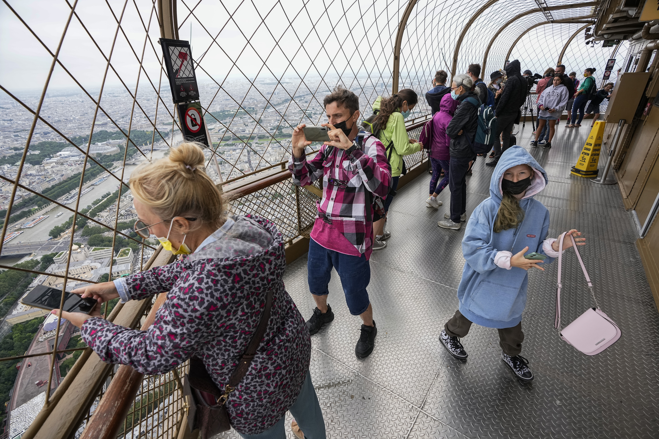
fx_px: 293
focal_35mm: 16
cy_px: 220
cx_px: 330
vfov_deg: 73.7
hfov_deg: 96.7
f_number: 5.6
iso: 640
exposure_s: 1/640
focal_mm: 16
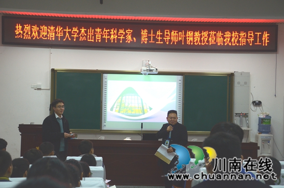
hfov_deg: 28.1
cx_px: 142
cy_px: 94
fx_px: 567
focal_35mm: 72
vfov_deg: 18.8
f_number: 4.8
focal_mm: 48
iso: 640
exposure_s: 1/40
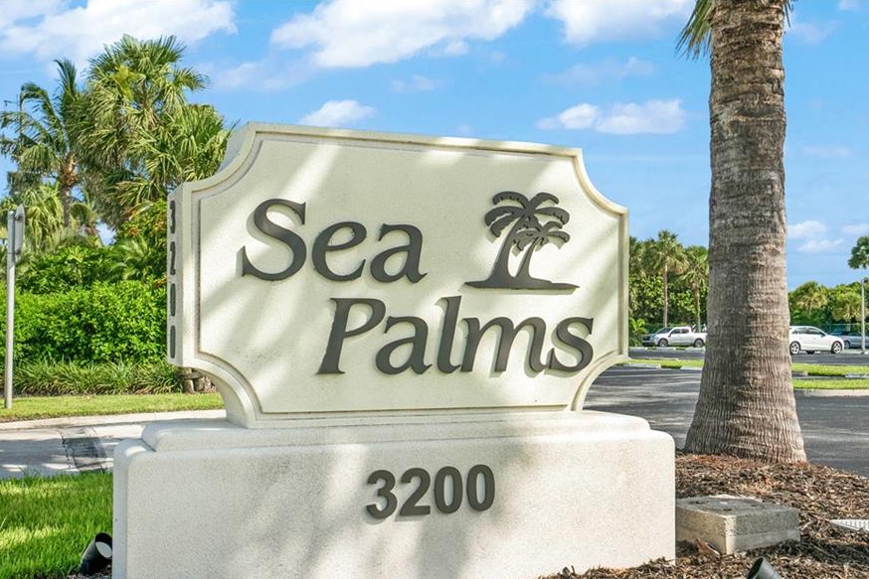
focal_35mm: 41
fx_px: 990
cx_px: 407
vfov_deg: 32.6
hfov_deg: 47.4
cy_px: 337
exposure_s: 1/1250
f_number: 8
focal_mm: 35
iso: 2000
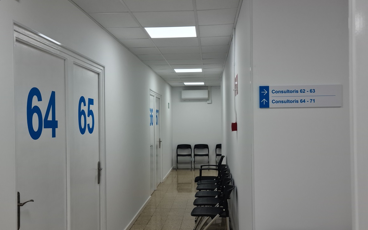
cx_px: 186
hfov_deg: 50.4
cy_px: 116
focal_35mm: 39
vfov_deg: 32.8
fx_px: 391
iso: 40
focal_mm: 5.9
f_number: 2
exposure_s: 1/100
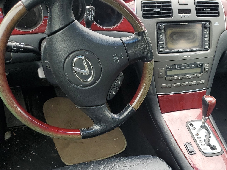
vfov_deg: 34.1
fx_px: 275
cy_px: 109
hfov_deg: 44.3
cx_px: 147
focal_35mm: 42
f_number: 1.5
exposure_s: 1/161
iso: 50
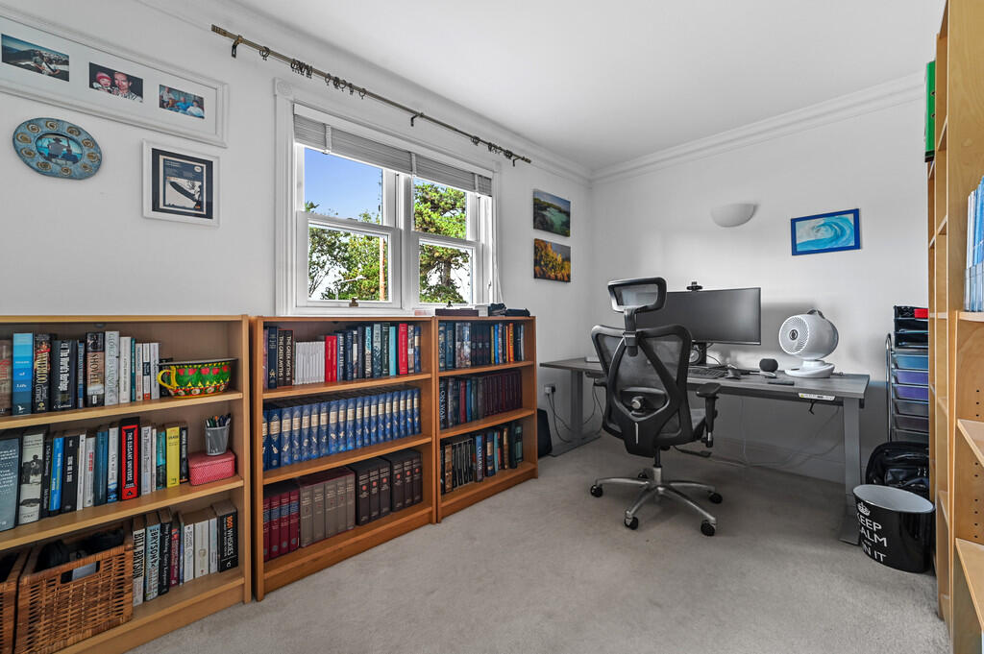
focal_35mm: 14
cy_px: 327
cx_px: 492
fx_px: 382
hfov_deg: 104.3
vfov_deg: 81.1
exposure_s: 1
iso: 400
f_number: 8
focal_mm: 14
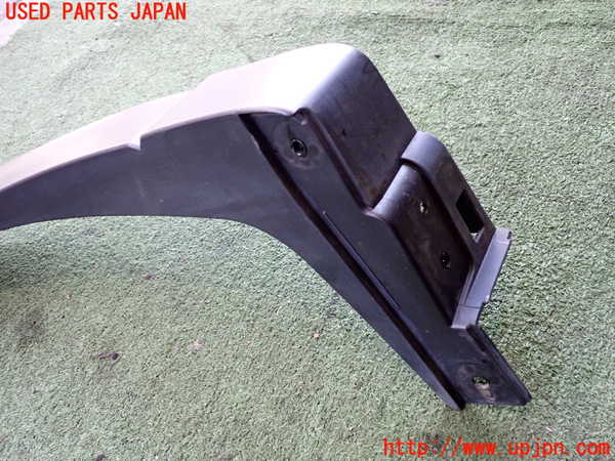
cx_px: 308
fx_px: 533
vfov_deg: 46.8
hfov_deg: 60.0
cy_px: 230
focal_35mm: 30
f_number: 2.3
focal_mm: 5.4
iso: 250
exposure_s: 1/50
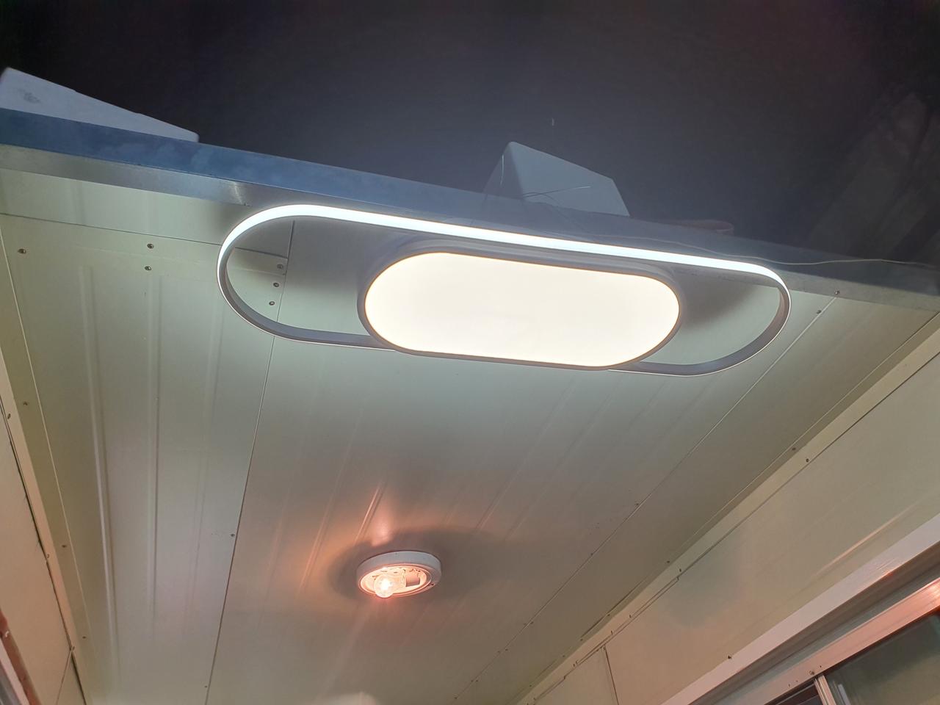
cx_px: 470
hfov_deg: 67.3
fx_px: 706
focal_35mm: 26
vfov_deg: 53.1
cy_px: 352
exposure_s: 1/145
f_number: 2.4
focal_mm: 4.3
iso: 50
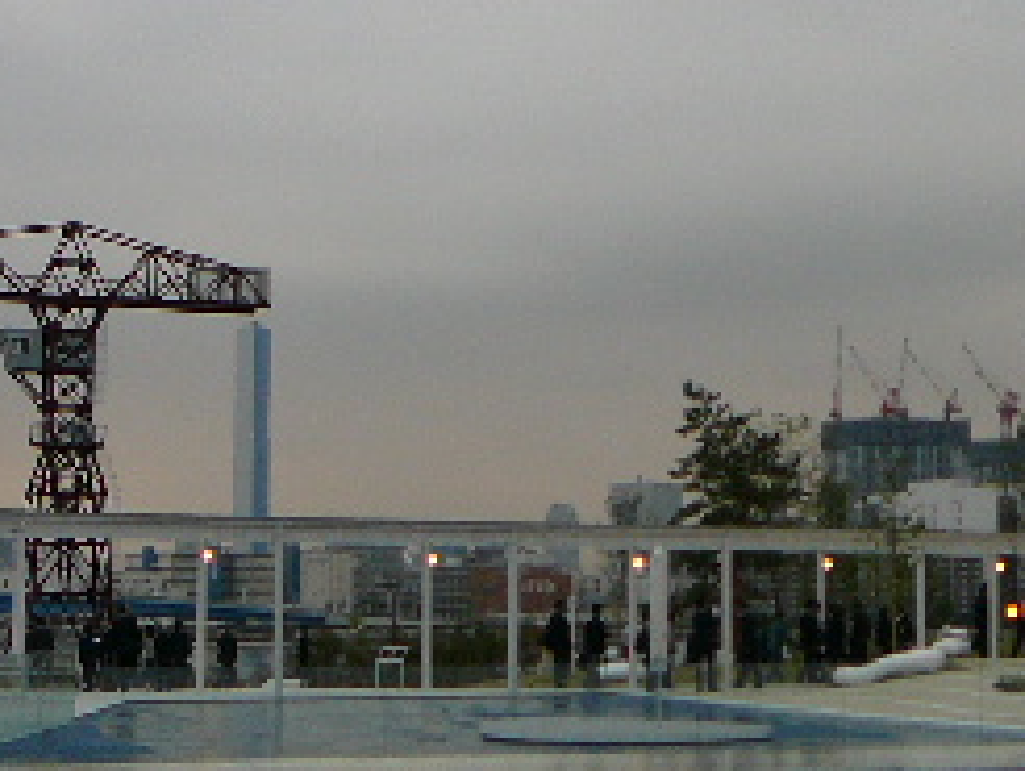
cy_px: 333
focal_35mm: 91
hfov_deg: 21.4
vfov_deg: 16.3
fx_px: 2697
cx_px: 750
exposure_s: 1/80
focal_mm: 5.2
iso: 80
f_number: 2.8
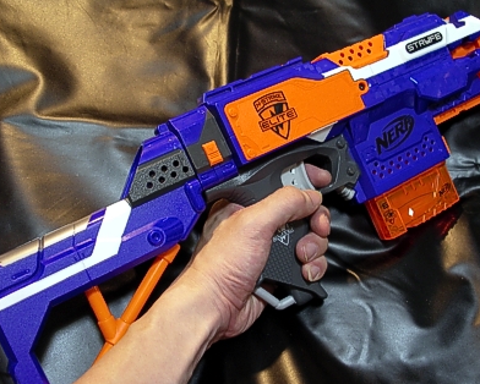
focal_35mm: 43
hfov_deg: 42.9
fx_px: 611
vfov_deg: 34.9
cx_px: 243
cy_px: 199
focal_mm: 7.8
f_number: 2.8
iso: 200
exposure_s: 1/4
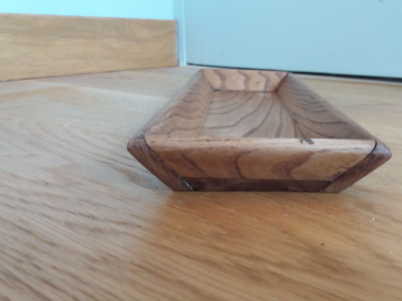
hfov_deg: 52.4
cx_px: 233
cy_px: 177
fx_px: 406
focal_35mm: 35
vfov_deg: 40.6
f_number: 1.9
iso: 160
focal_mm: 3.7
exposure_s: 1/20
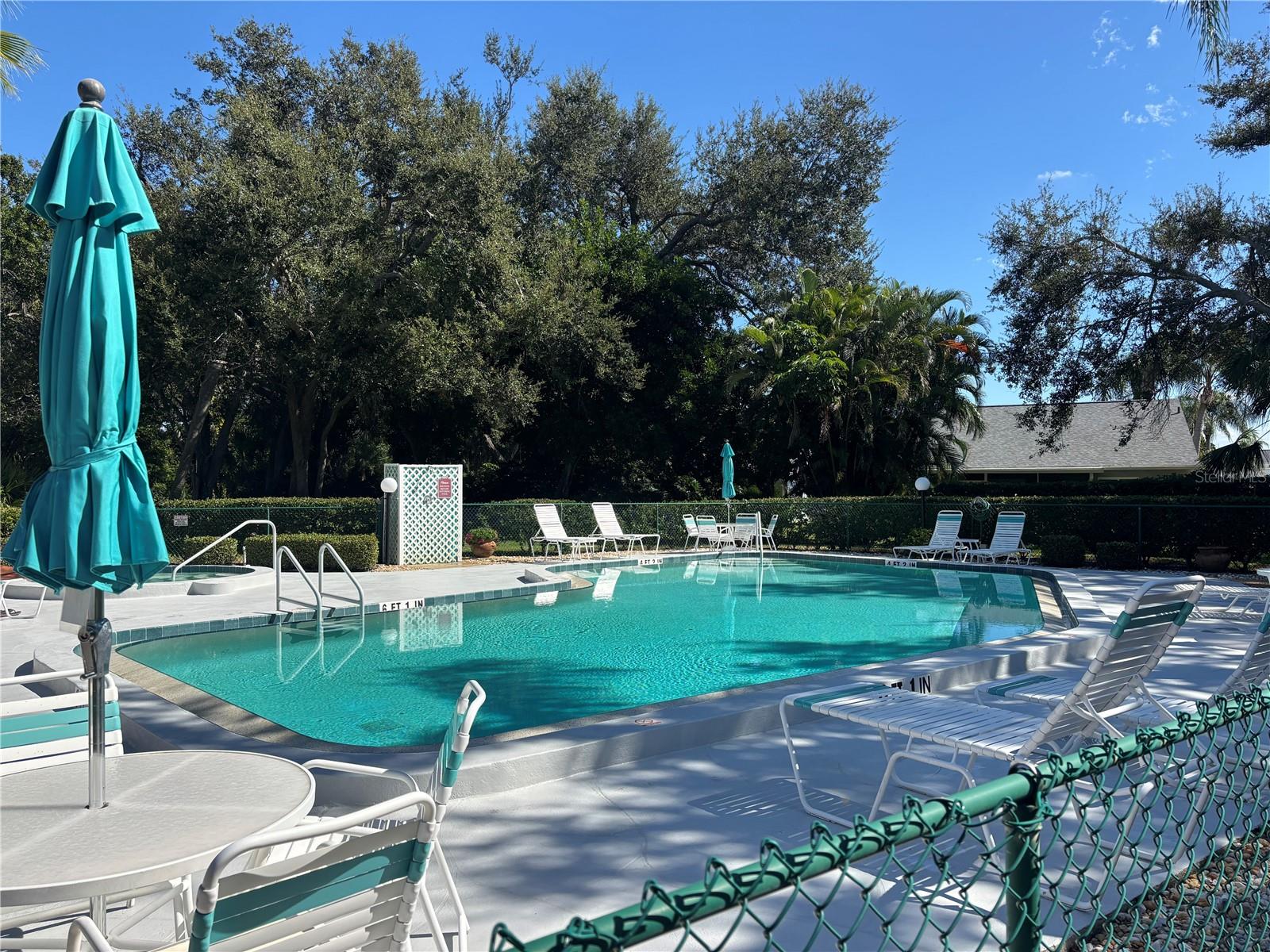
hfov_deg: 67.3
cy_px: 476
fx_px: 954
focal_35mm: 26
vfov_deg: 53.1
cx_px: 635
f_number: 1.6
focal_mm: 5.96
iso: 50
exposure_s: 1/2571
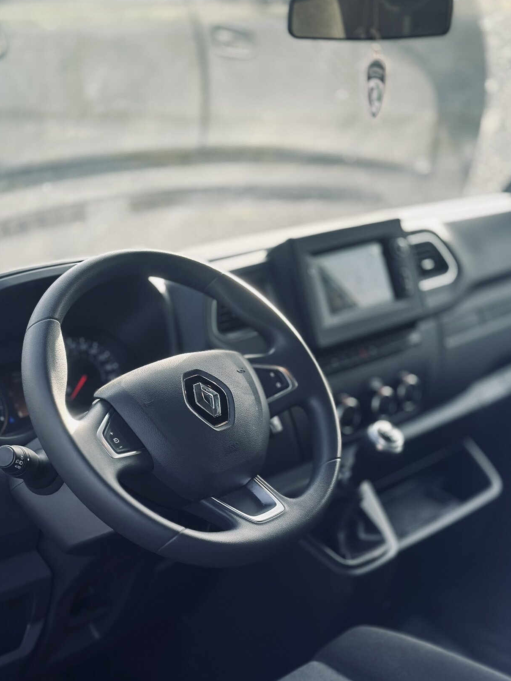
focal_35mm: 61
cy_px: 390
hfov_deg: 24.0
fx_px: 1201
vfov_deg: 31.6
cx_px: 256
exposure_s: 1/349
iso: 80
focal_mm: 6.86
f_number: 1.78
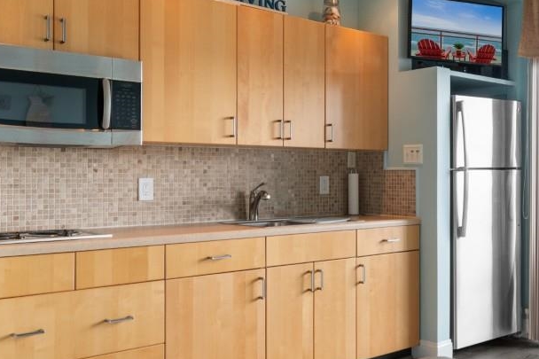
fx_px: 599
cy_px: 166
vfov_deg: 33.4
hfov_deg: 46.9
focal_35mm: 40
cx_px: 396
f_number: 4.5
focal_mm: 10
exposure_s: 1/25
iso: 100
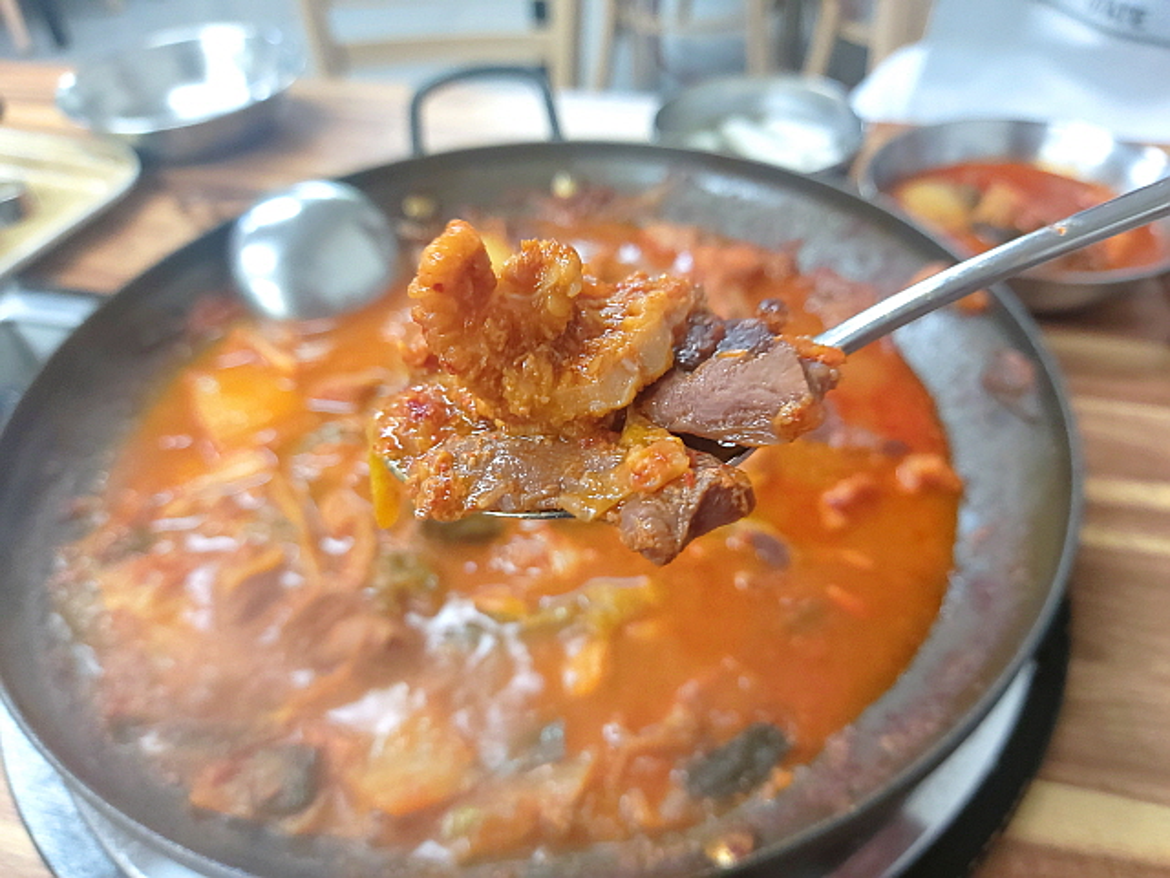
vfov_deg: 54.9
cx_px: 585
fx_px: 845
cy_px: 439
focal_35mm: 25
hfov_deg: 69.4
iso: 200
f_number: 2
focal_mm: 4.58
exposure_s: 1/24
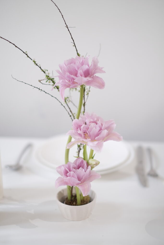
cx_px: 82
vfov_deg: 37.5
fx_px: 362
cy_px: 122
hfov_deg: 25.5
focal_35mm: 53
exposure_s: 1/52
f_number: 1.4
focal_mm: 35
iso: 160
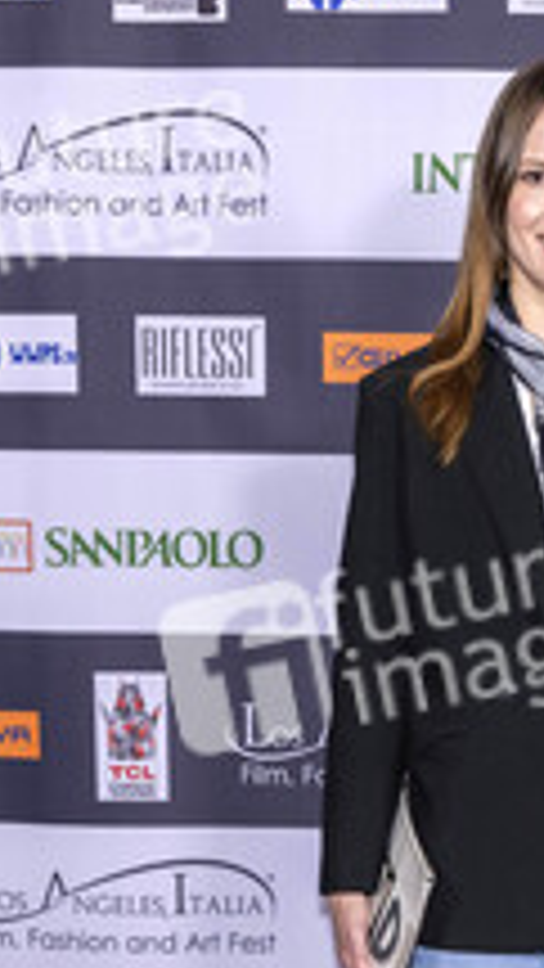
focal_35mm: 68
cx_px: 522
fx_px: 1743
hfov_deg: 17.4
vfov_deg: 29.7
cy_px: 873
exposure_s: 1/200
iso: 800
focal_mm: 35
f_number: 5.6
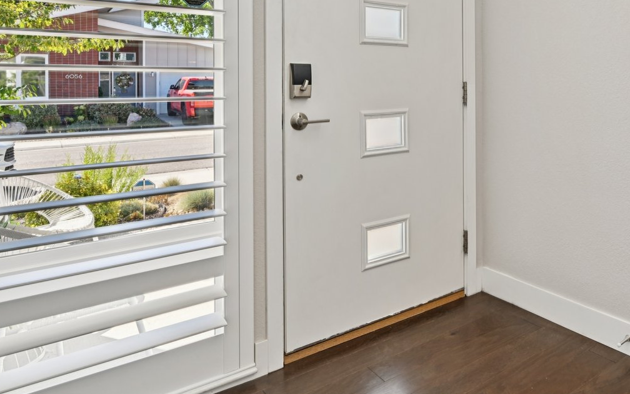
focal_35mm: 29
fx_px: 498
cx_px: 481
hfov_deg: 60.7
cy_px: 79
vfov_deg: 41.3
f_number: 8
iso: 64
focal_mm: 14
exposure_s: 1/30
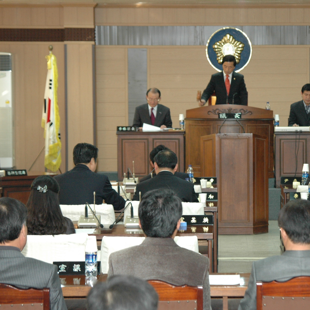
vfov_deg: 15.0
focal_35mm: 116
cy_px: 154
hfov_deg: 15.0
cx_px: 232
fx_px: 1175
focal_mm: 60
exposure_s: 1/60
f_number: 4.5
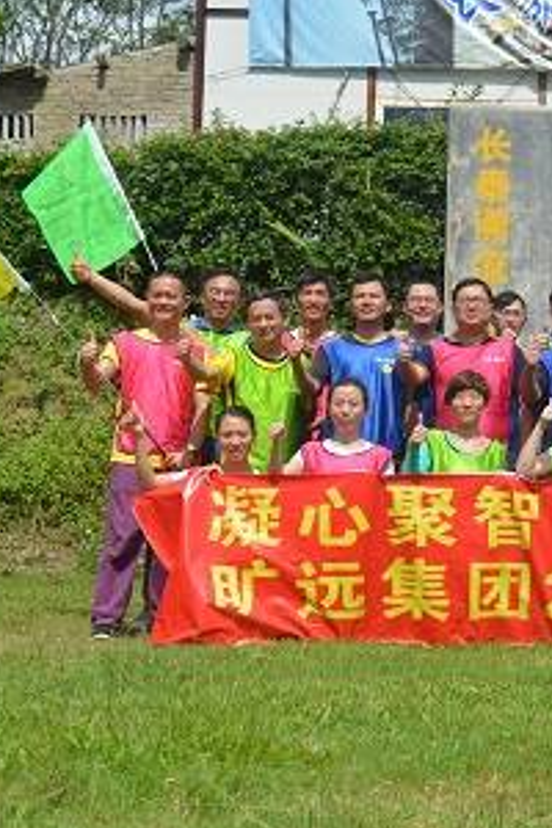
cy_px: 524
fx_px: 1932
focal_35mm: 84
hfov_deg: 15.2
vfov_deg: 24.1
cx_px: 787
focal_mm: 28
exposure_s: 1/2000
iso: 400
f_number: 7.1
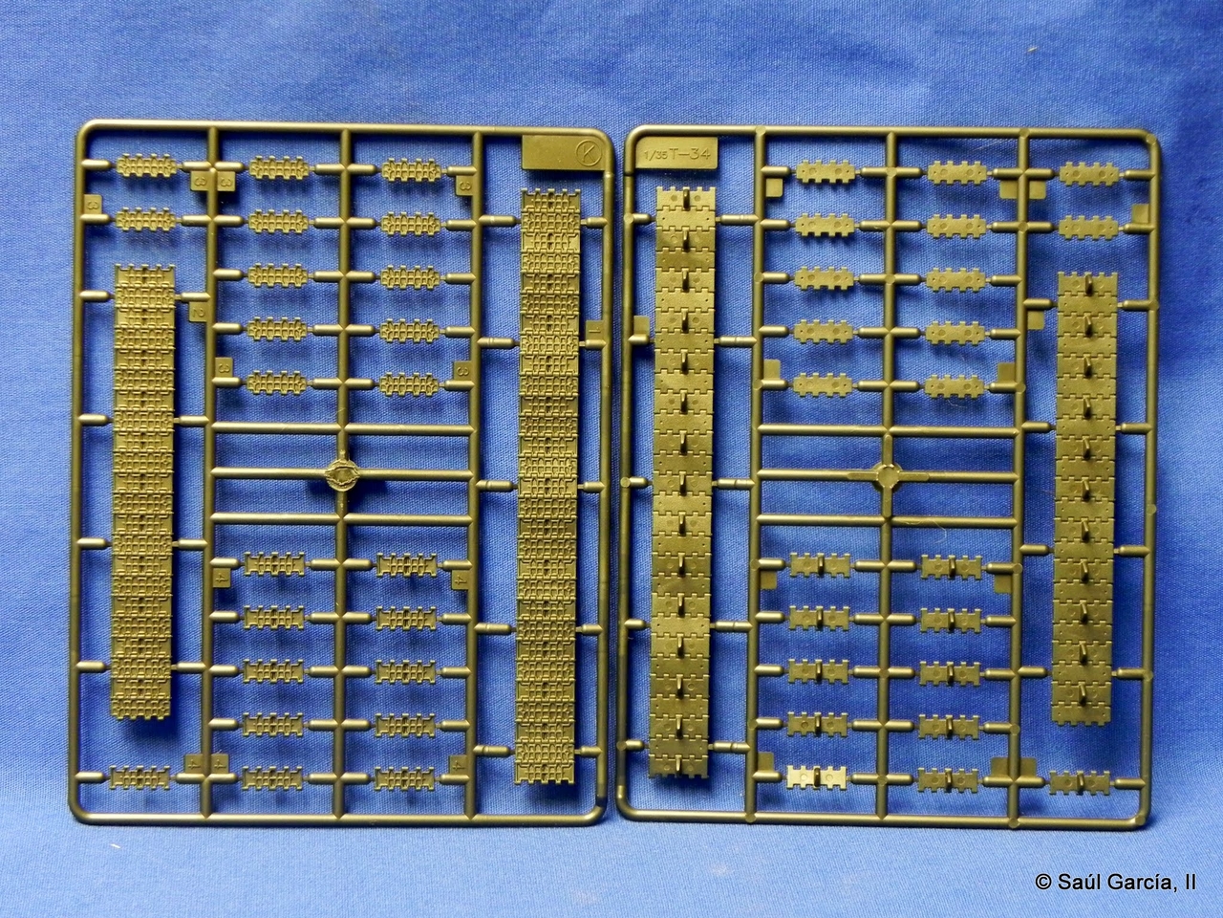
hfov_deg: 26.0
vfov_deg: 19.6
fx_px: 2650
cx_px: 612
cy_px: 459
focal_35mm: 75
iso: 400
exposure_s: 1/6.8
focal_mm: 13.4
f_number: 4
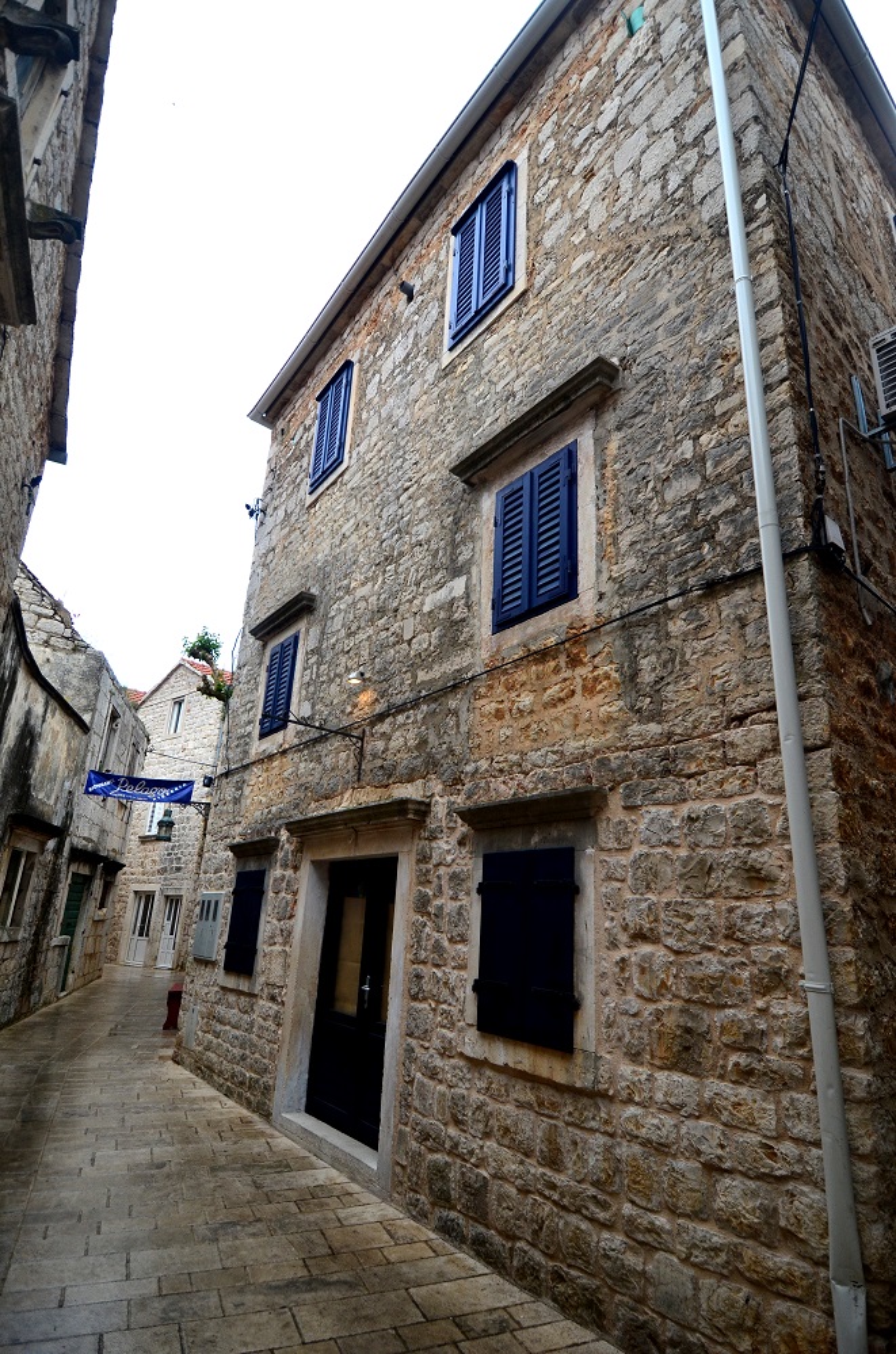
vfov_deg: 90.1
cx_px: 448
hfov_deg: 67.1
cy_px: 677
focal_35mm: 18
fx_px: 675
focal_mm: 12
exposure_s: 1/1250
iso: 400
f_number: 4.5
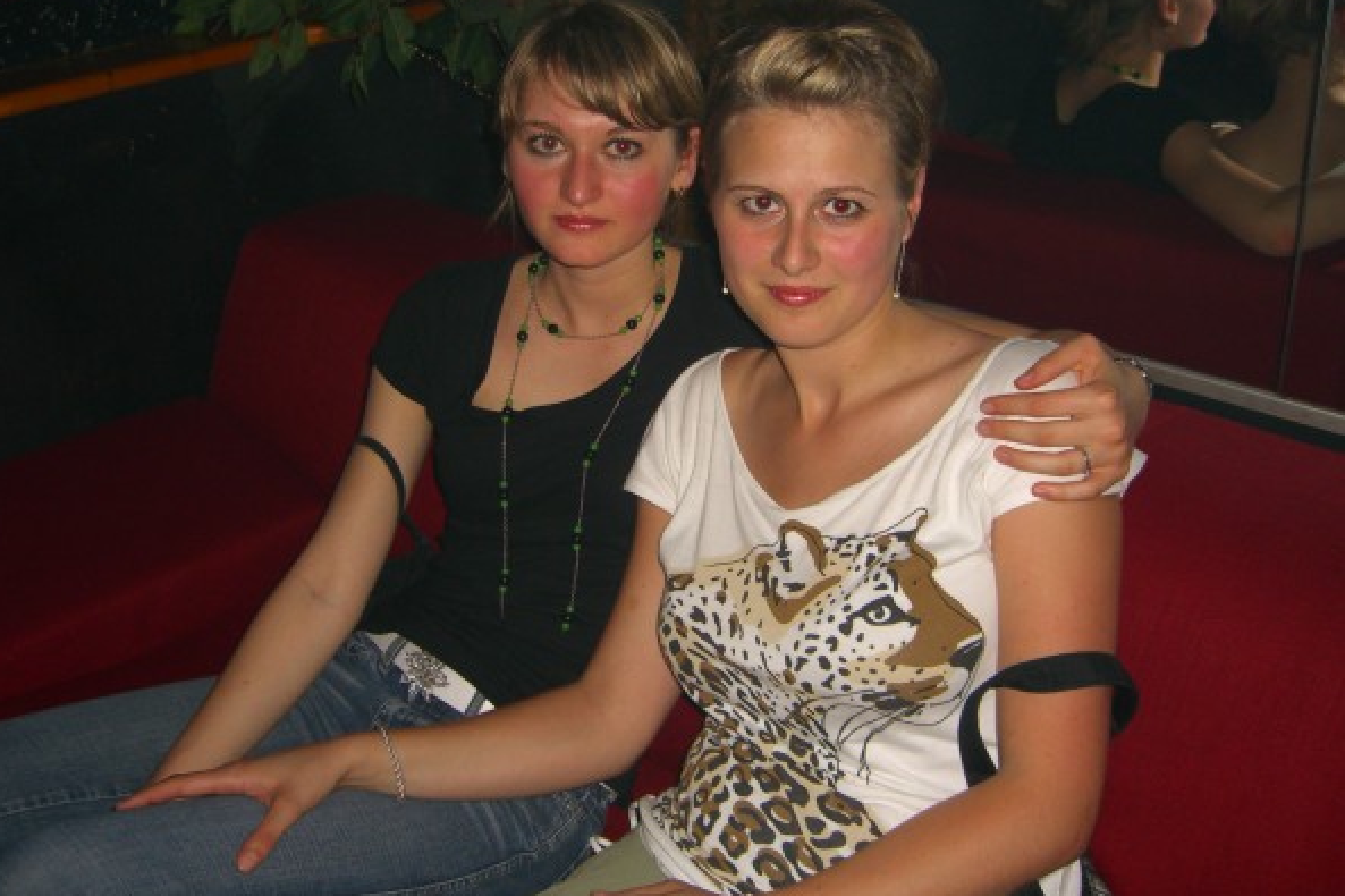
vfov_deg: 33.4
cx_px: 669
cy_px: 408
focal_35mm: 40
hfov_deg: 48.5
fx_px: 1494
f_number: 2.8
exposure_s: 1/60
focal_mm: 7.9
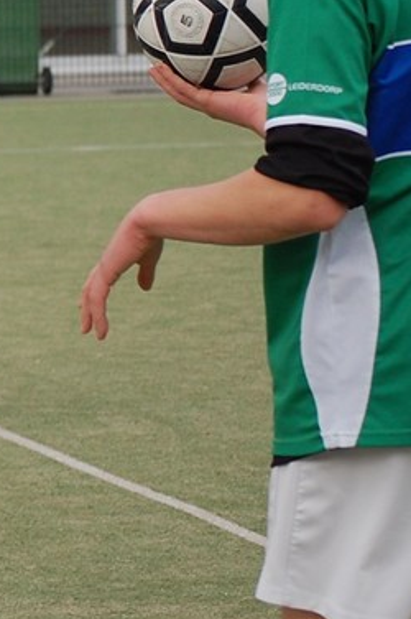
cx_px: -233
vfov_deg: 8.4
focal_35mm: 245
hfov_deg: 5.5
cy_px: 102
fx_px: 4203
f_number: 4.2
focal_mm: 60
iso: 400
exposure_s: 1/800
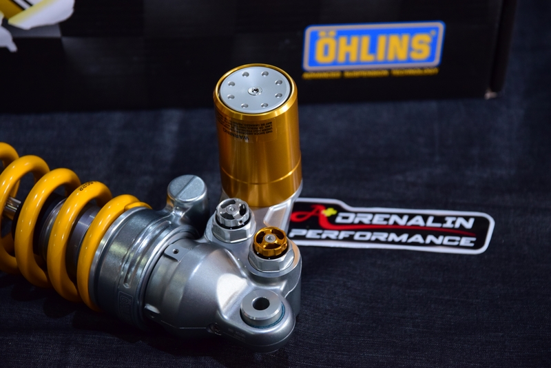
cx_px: 276
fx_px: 1608
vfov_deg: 13.1
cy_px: 184
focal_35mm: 105
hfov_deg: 19.4
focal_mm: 70
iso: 1250
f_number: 4
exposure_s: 1/25
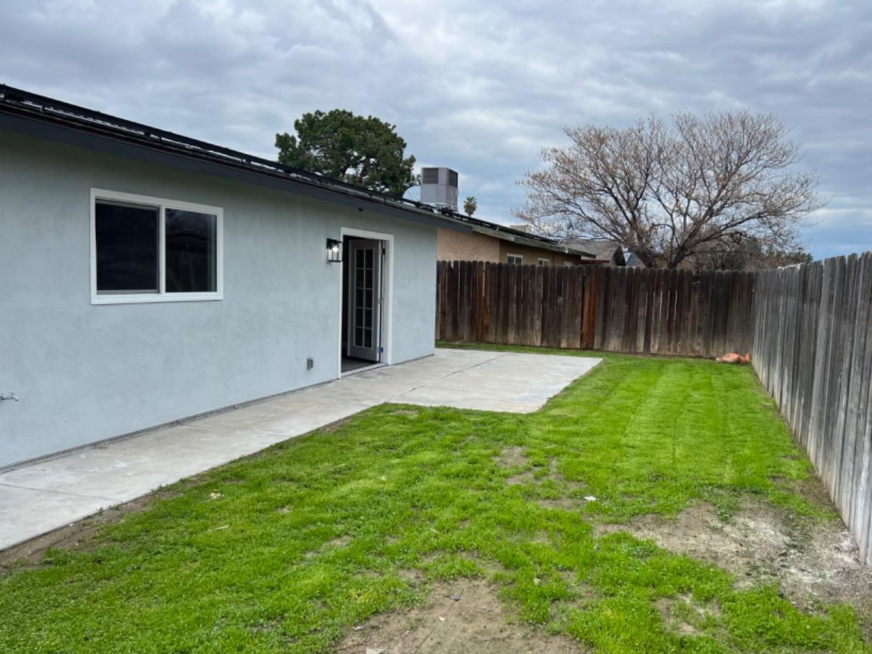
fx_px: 806
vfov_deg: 44.1
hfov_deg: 56.7
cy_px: 351
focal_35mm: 32
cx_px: 480
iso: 50
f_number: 1.5
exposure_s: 1/1280
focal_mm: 5.7
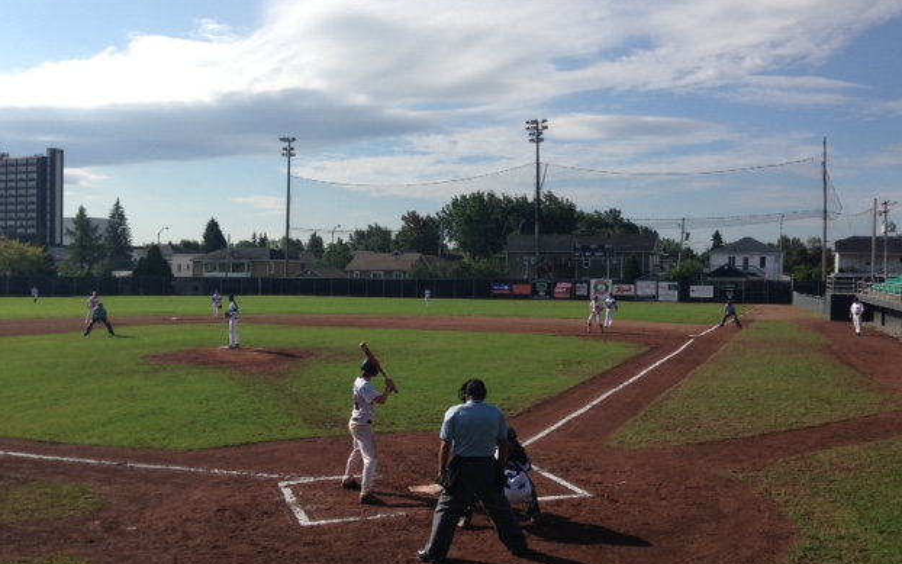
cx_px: 463
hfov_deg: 54.0
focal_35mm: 36
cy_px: 281
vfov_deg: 35.4
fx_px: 885
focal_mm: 4.12
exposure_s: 1/2169
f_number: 2.4
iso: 50
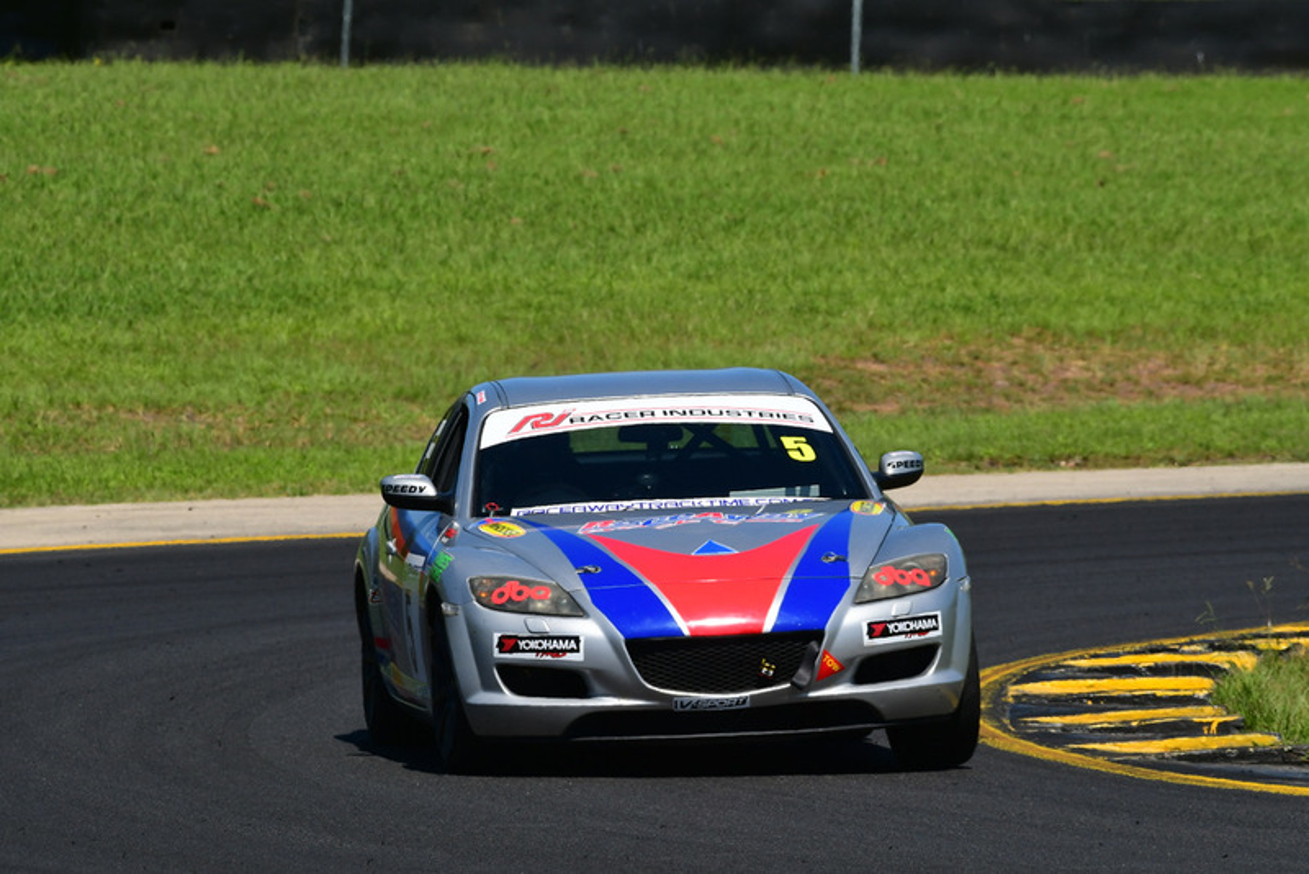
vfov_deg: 3.2
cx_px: 654
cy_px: 437
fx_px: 15822
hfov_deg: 4.7
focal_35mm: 435
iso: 320
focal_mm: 290
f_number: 11
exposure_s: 1/640
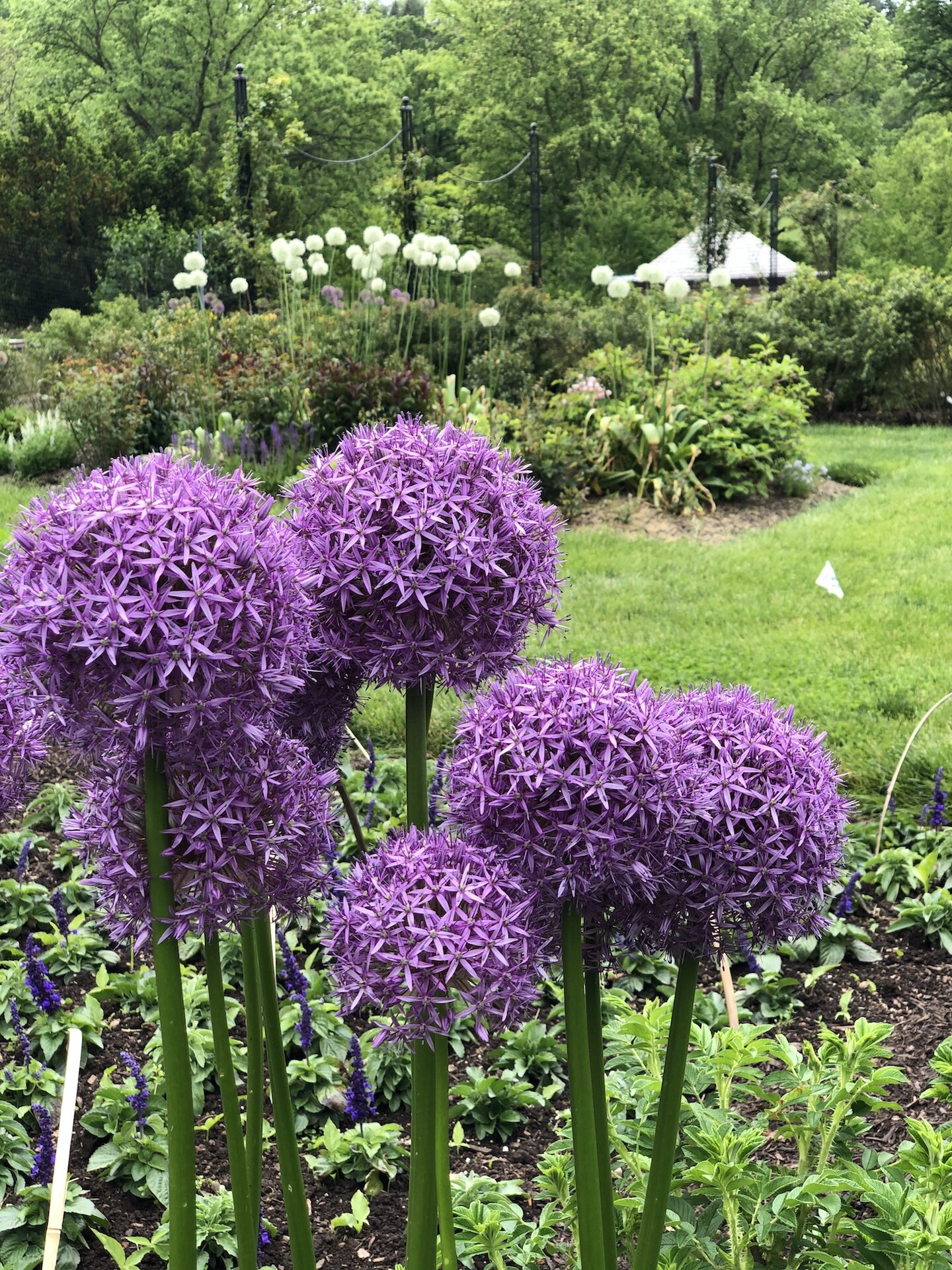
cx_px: 476
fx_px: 1907
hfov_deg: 28.0
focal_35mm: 52
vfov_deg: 36.8
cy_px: 635
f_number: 2.4
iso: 16
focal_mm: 6
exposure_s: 1/233
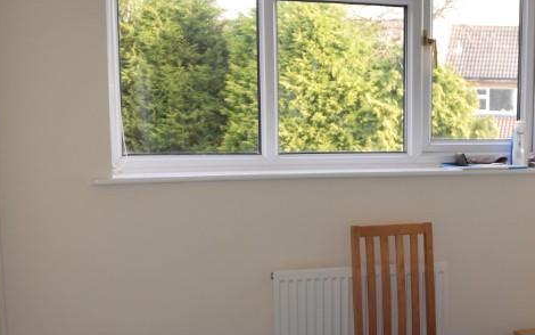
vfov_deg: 21.4
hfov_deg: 32.8
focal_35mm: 60
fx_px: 875
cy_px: 260
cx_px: 444
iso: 450
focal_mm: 18
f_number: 5.6
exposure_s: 1/125
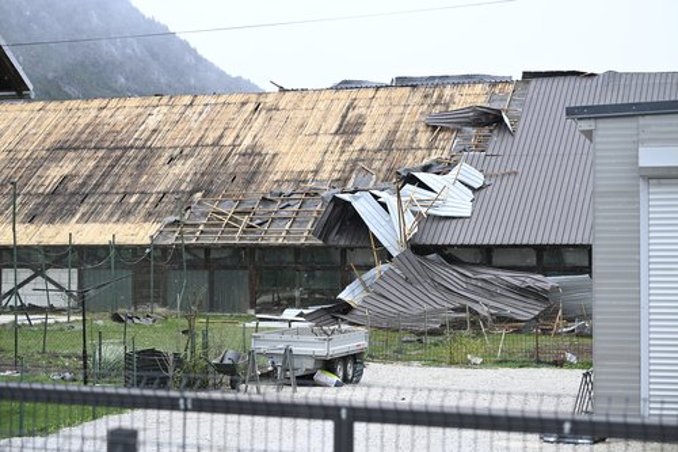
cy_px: 226
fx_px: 1318
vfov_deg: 19.4
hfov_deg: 28.9
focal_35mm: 70
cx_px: 339
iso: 320
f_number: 4
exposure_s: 1/400
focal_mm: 70
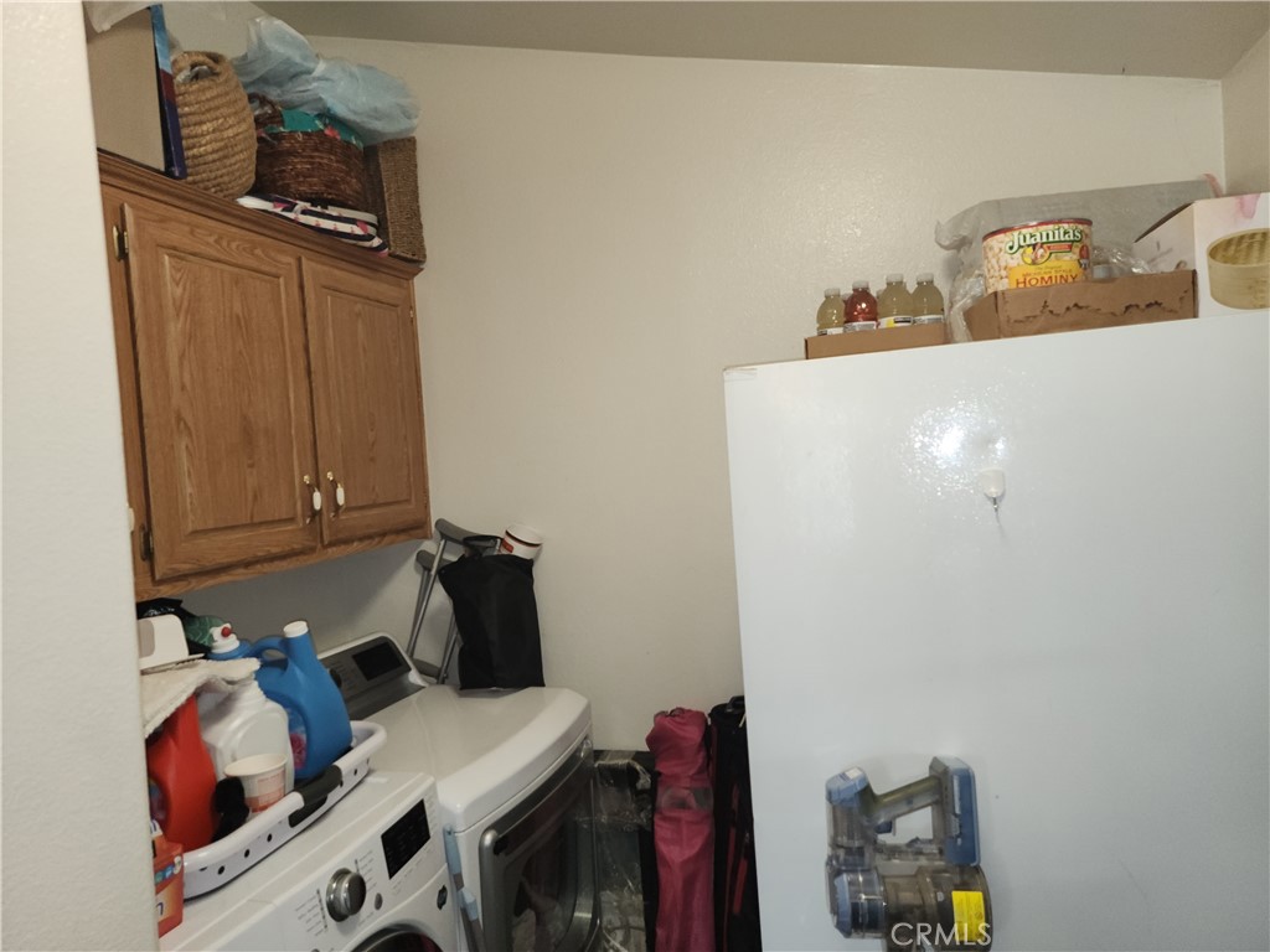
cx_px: 635
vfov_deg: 58.9
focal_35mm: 23
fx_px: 844
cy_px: 476
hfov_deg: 73.9
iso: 125
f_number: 1.8
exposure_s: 1/60
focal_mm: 6.4
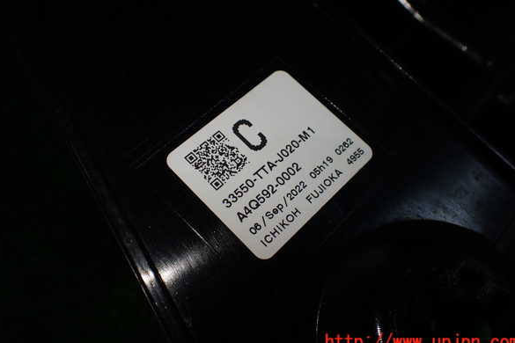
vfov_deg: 41.1
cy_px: 156
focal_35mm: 32
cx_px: 260
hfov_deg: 58.7
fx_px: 458
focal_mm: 5.4
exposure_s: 1/125
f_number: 3.2
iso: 125
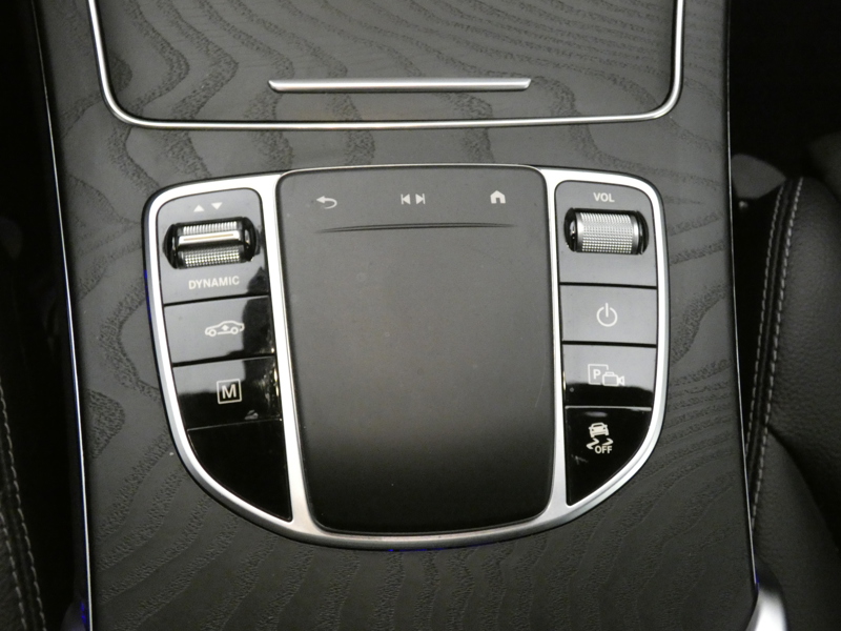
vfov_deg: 36.8
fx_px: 948
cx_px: 420
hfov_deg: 47.9
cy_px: 316
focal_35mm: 39
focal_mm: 7.1
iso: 1600
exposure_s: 1/25
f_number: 3.6
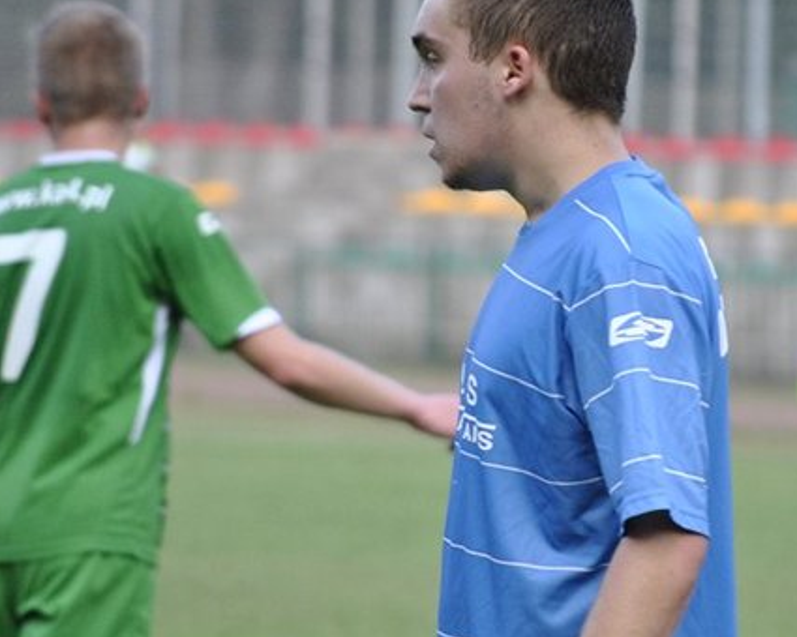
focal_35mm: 430
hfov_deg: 4.5
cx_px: 518
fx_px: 10143
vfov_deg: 3.6
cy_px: 327
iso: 800
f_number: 5.6
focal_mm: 200
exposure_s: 1/400
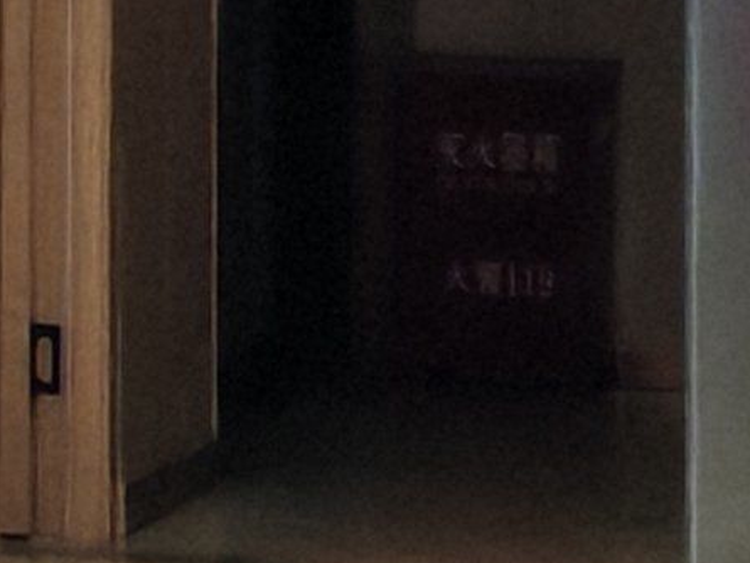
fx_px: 7845
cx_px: -1154
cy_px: -474
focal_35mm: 362
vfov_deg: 4.1
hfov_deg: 5.3
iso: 500
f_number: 1.95
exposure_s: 1/100
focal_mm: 5.52
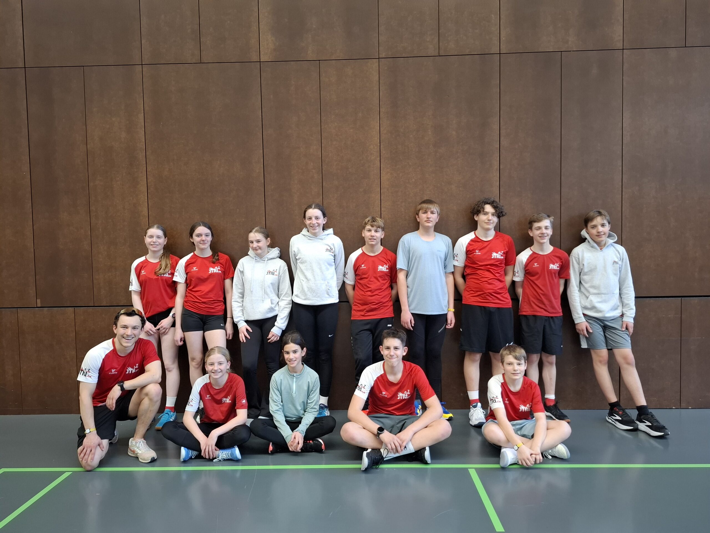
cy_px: 266
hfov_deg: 73.9
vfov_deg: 58.9
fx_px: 472
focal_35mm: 23
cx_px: 355
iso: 320
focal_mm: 5.54
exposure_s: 1/100
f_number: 1.8
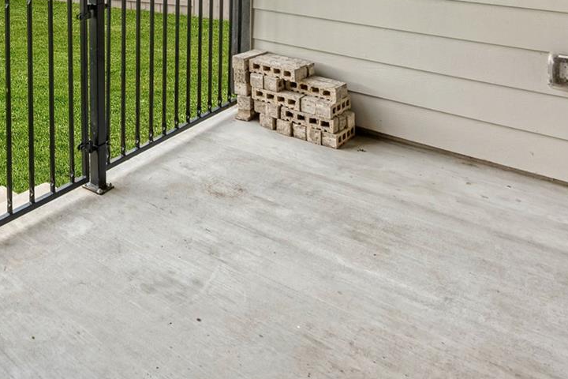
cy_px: -111
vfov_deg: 29.2
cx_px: -15
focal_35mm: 37
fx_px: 584
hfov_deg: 43.5
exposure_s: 1/200
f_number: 8
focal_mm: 13
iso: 200
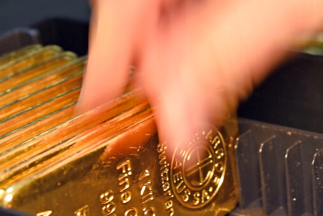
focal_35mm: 76
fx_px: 682
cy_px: 140
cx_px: 86
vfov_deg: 17.9
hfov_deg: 26.4
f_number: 4.5
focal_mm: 50
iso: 400
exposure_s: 1/30
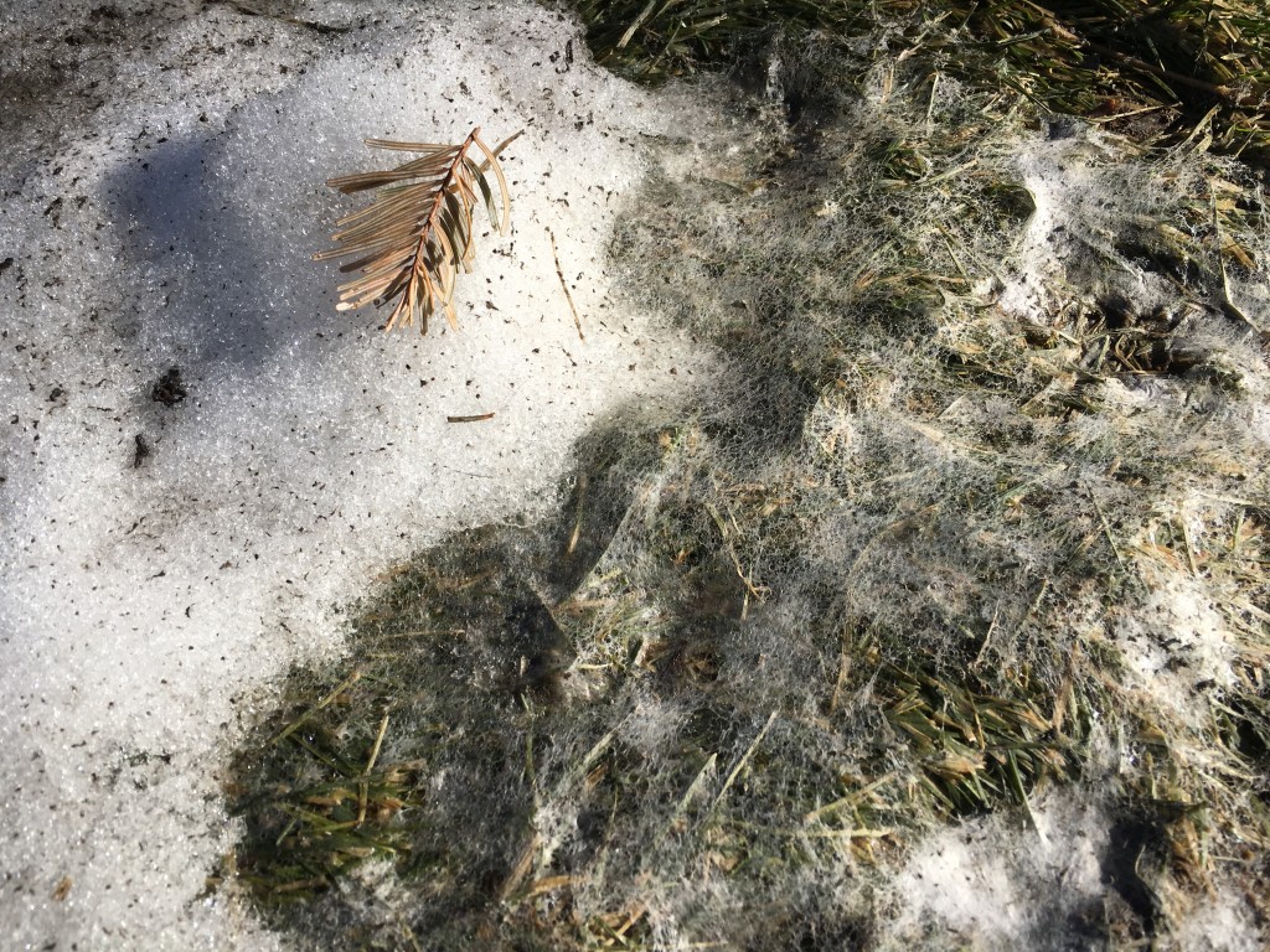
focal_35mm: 29
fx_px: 1064
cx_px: 635
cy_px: 476
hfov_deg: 61.7
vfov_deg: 48.2
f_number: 2.2
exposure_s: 1/1748
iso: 25
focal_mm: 4.15
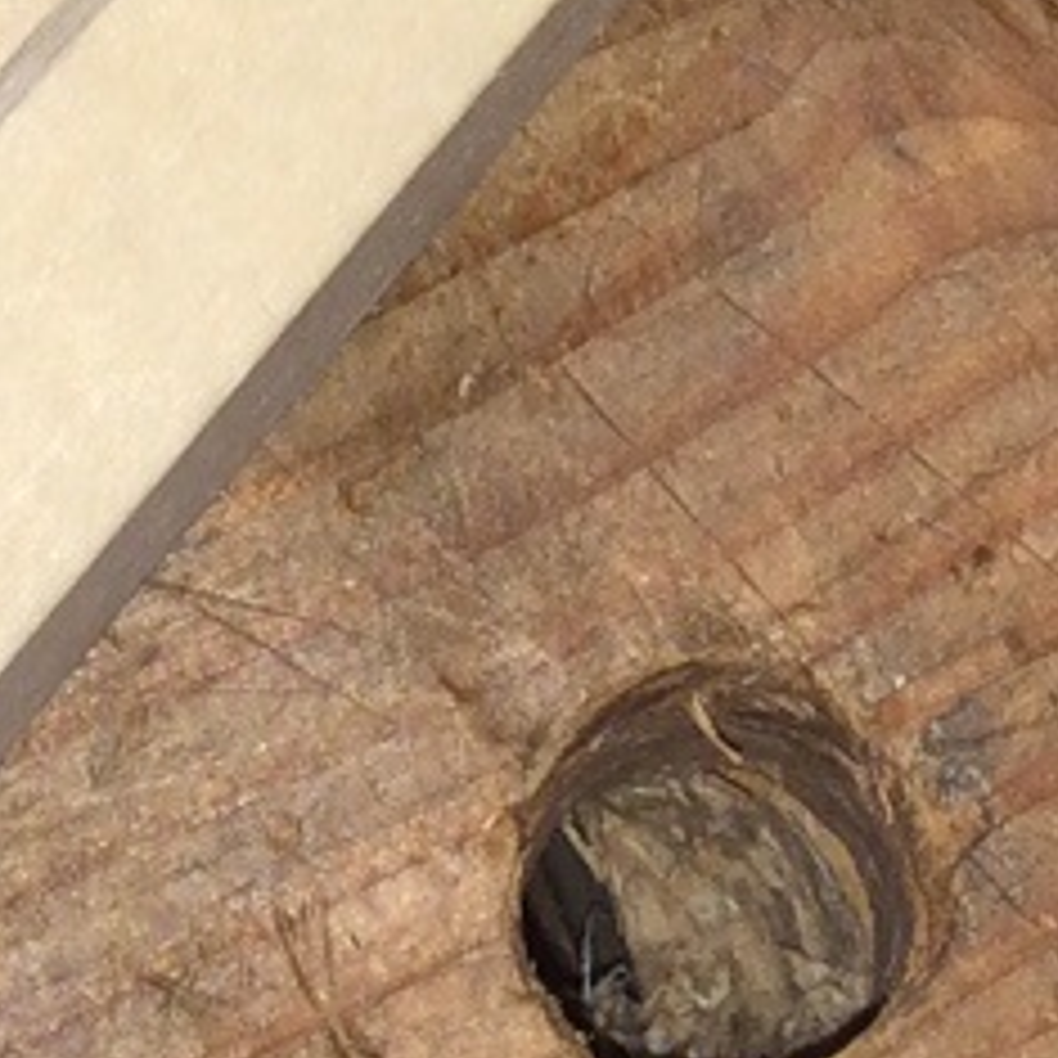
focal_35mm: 178
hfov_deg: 9.8
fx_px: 6155
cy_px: -1607
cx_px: 644
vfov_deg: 8.8
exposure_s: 1/58
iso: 32
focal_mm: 4.15
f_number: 2.2
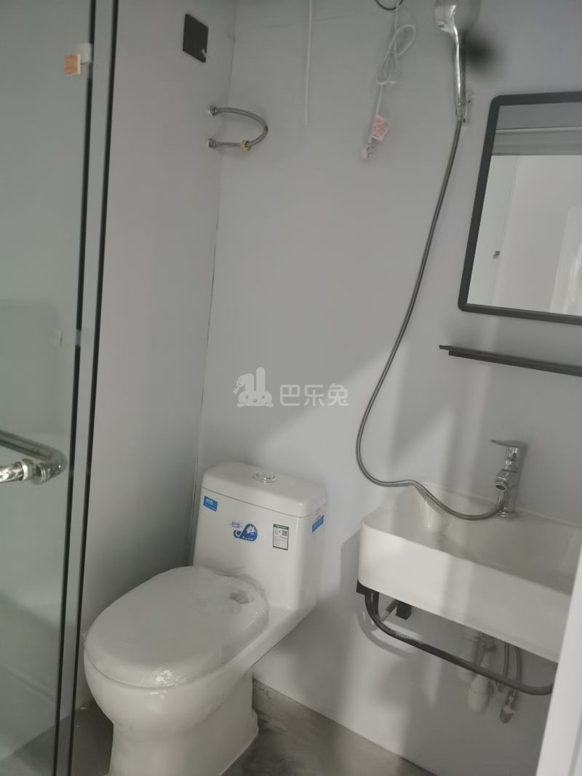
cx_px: 291
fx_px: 605
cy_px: 388
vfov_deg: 65.3
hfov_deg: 51.3
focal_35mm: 27
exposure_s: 1/20
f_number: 1.8
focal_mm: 5.58
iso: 800
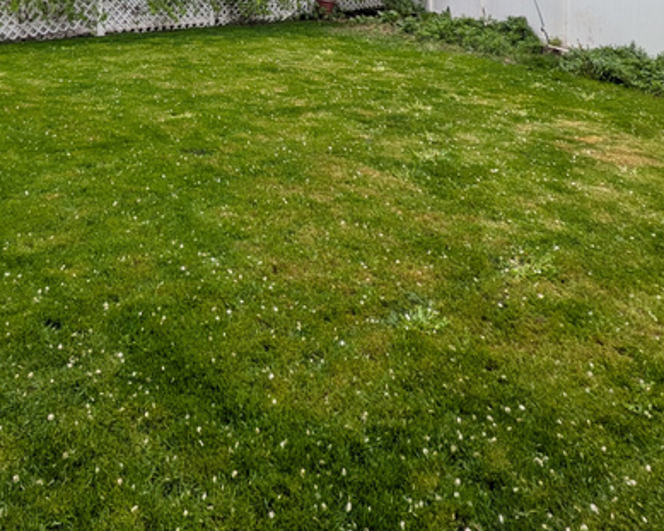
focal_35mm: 36
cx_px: 227
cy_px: -26
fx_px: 707
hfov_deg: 49.5
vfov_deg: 36.1
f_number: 2.2
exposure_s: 1/90
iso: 78
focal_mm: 1.83
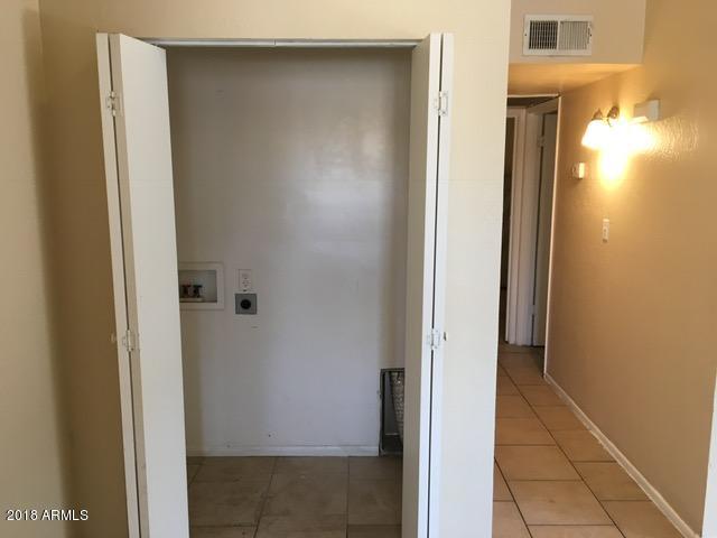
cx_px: 358
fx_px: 601
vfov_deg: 48.2
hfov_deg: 61.7
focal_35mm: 29
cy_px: 269
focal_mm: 4.15
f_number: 2.2
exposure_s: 1/30
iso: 50
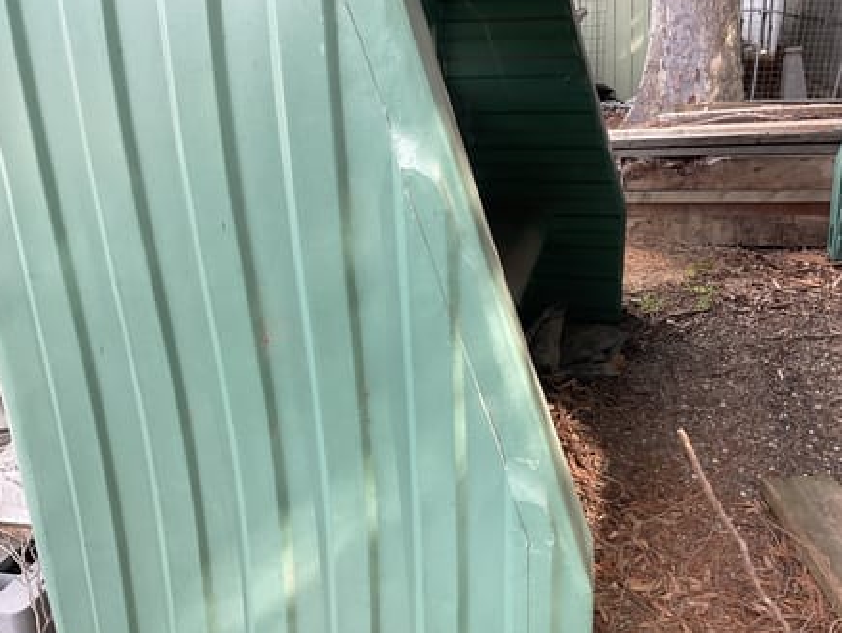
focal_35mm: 33
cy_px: 308
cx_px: 466
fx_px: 803
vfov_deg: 43.0
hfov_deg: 55.2
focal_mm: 3
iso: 20
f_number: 1.8
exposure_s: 1/120
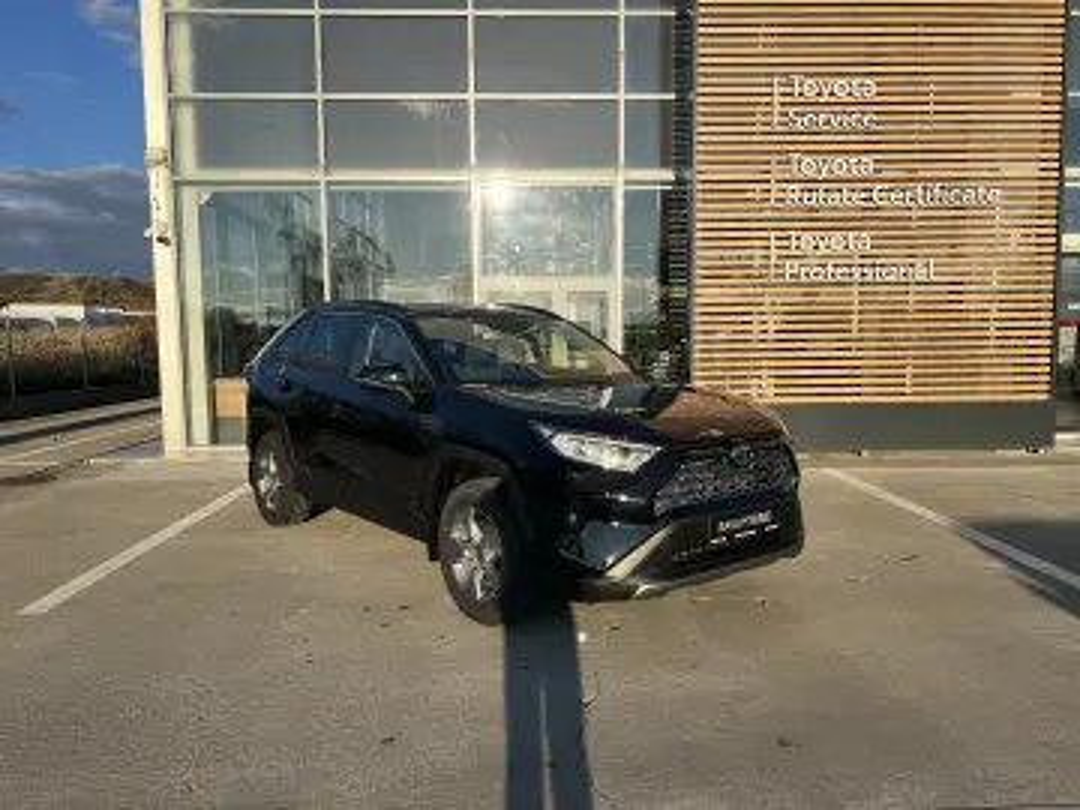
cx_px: 540
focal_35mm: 26
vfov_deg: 53.1
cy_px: 405
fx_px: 811
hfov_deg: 67.3
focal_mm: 5.7
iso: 50
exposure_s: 1/3704
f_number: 1.5
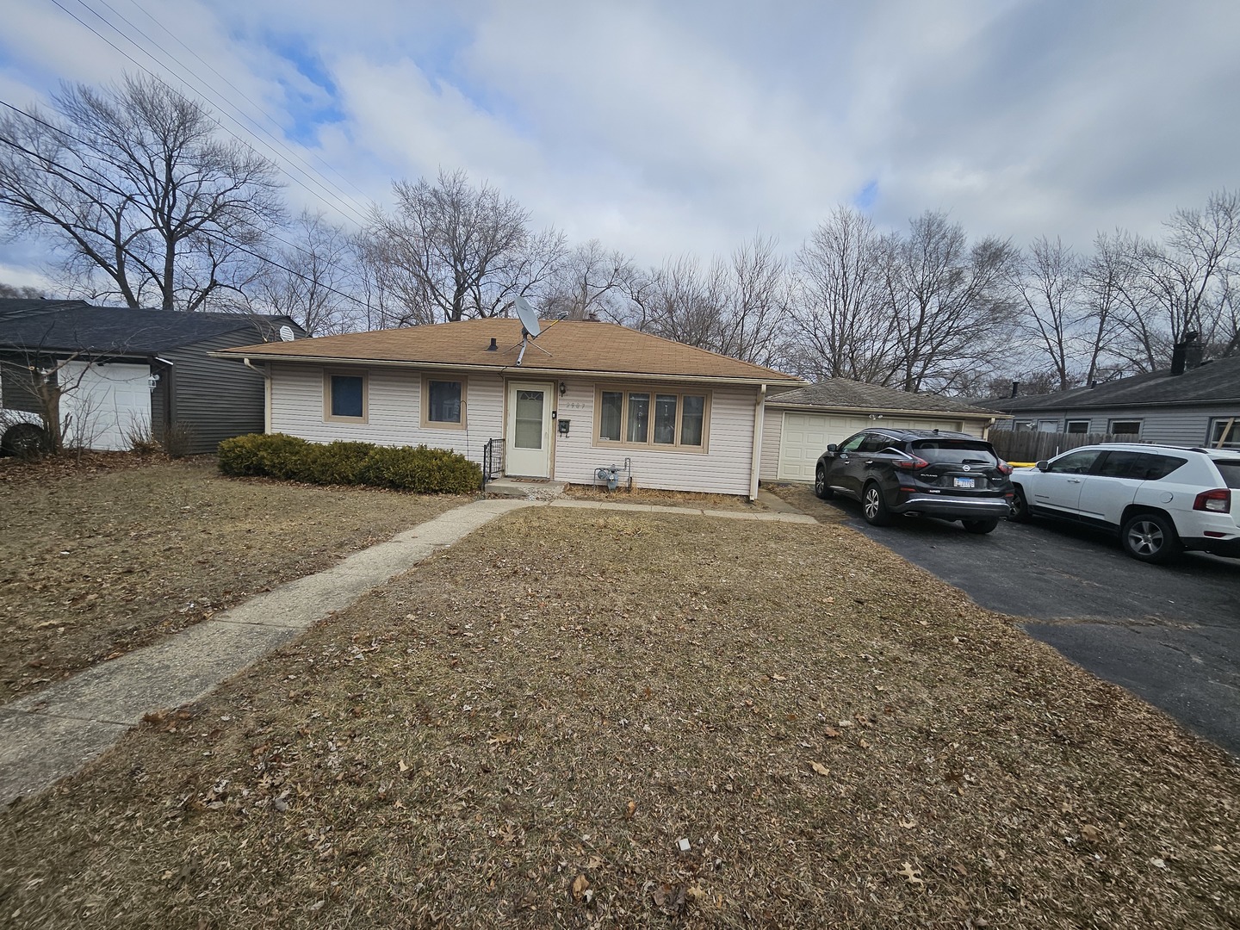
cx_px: 620
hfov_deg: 106.2
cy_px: 465
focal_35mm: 13
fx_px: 466
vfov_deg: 89.9
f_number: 2.2
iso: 32
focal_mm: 1.74
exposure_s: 1/1078
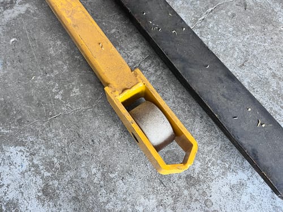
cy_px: 106
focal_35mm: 26
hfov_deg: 67.3
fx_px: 213
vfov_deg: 53.1
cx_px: 142
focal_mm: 5.1
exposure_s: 1/50
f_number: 1.6
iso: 100
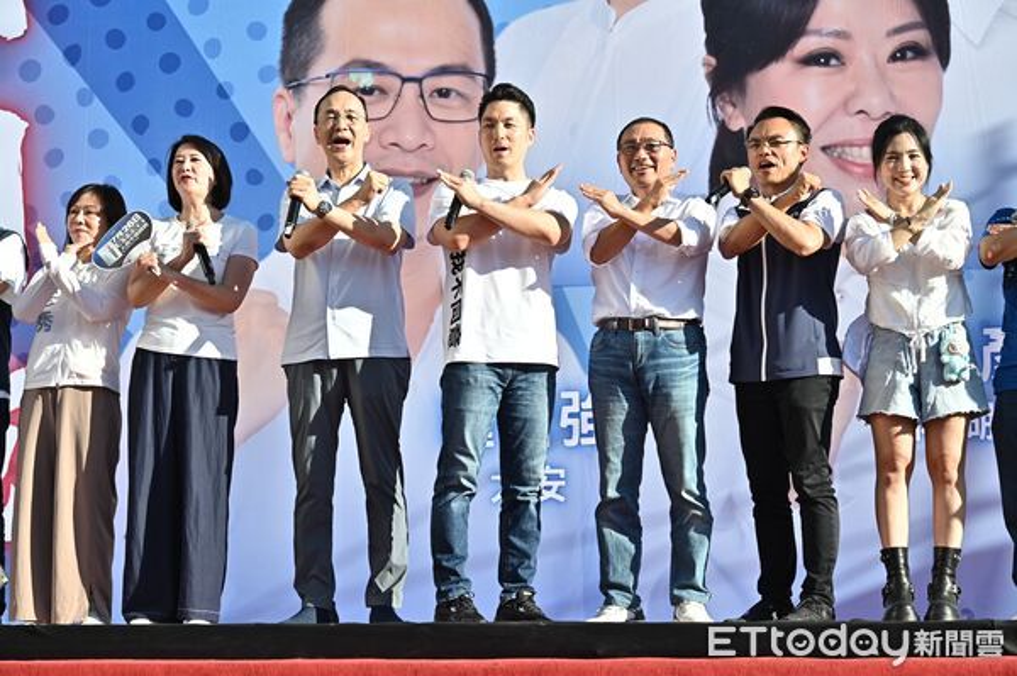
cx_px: 508
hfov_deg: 25.1
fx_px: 2286
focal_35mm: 81
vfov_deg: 16.8
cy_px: 338
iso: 100
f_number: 8
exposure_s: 1/160
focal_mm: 81
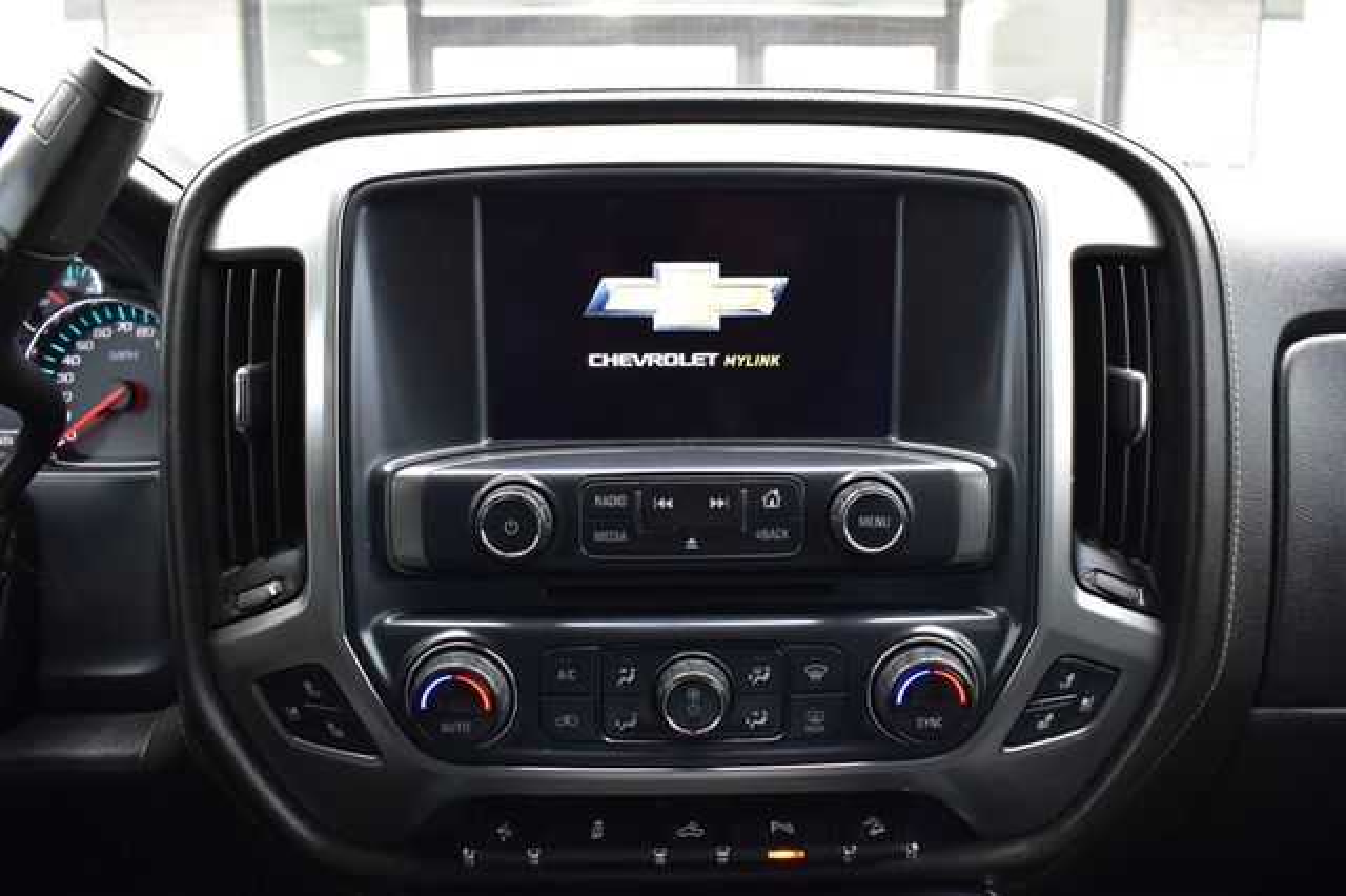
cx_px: 673
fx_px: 1121
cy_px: 448
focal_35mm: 30
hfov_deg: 62.0
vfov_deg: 43.6
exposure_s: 1/20
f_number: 6.3
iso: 400
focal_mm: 20
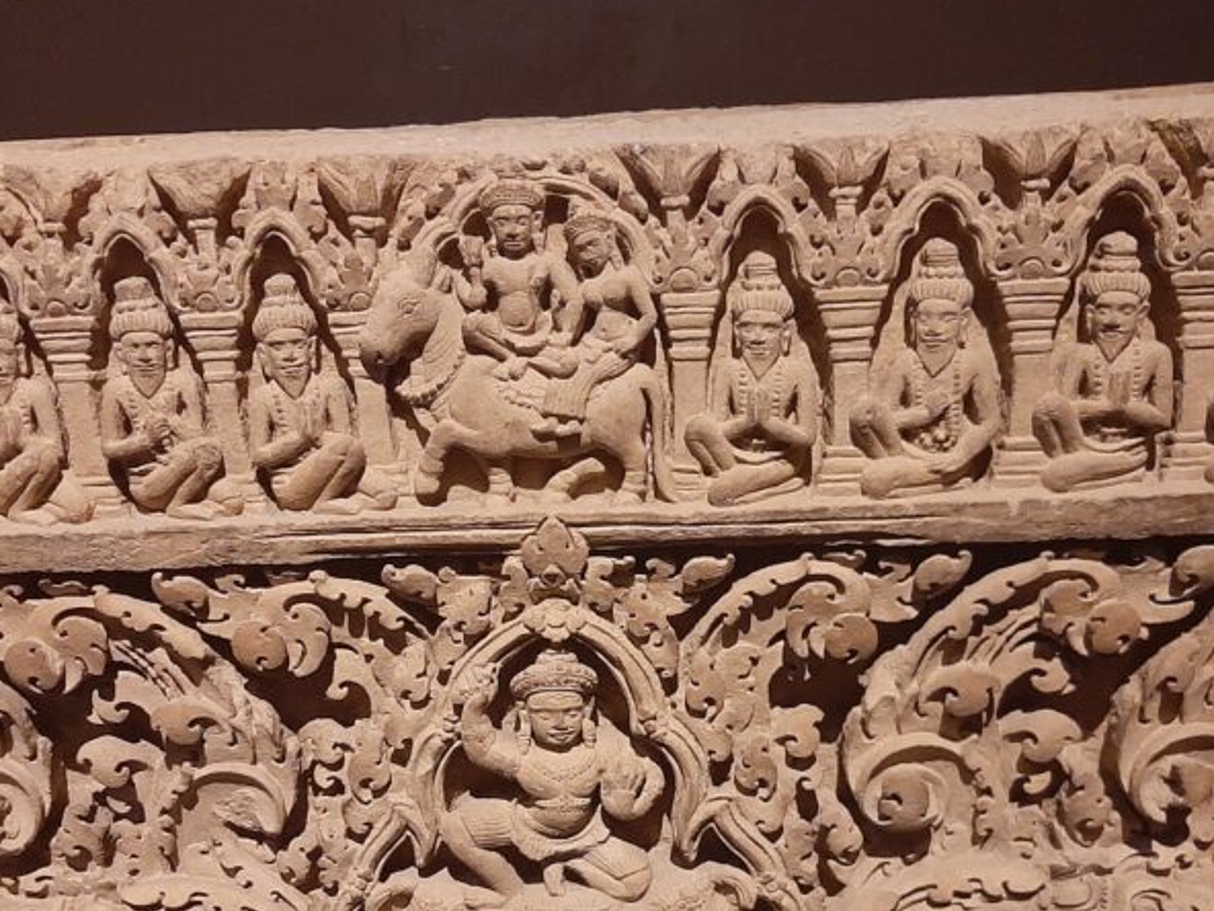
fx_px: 1578
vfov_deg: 31.5
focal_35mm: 45
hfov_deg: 42.1
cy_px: 702
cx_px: 593
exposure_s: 1/24
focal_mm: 3.93
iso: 250
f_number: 1.7
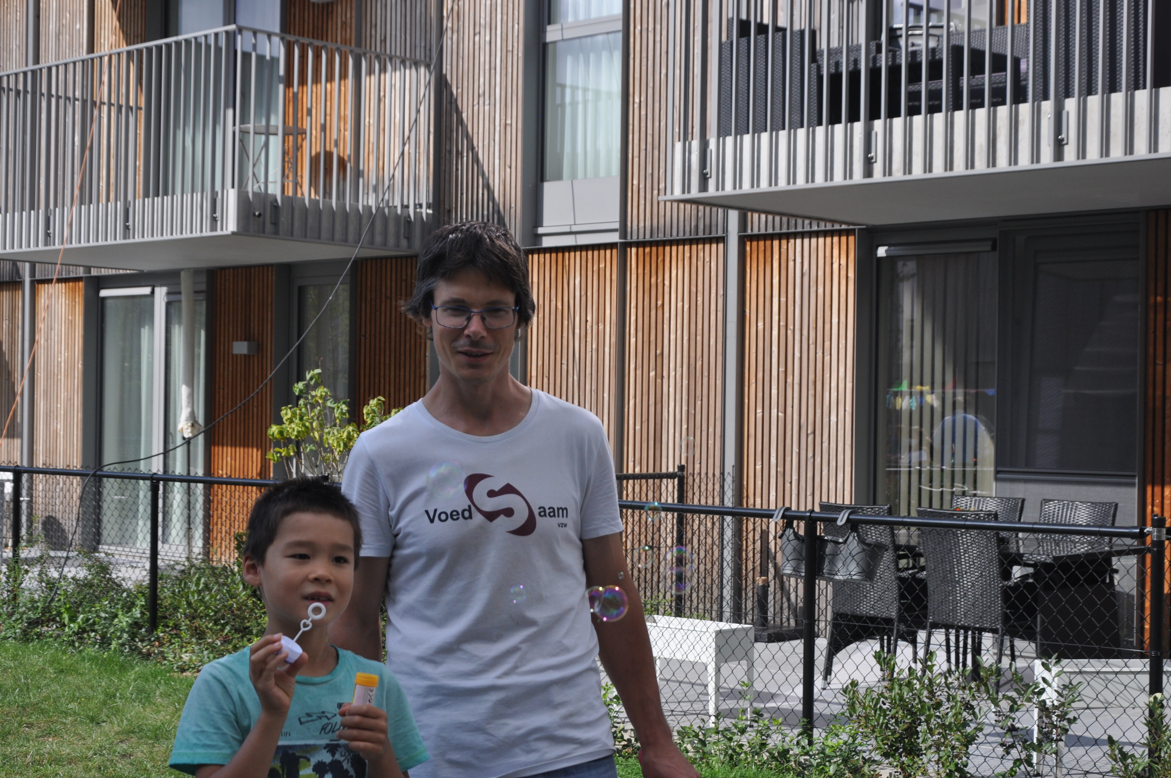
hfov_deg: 33.4
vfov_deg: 22.6
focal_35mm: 60
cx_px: 586
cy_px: 389
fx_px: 1949
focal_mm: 40
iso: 400
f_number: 6.3
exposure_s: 1/1600
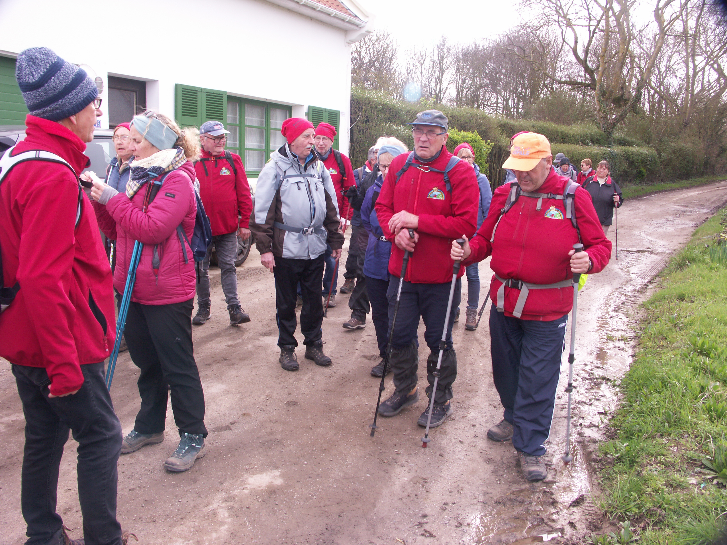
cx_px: 364
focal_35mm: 29
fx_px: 609
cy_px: 272
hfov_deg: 61.7
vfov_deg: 48.2
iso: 64
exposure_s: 1/60
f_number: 5.6
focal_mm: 7.59
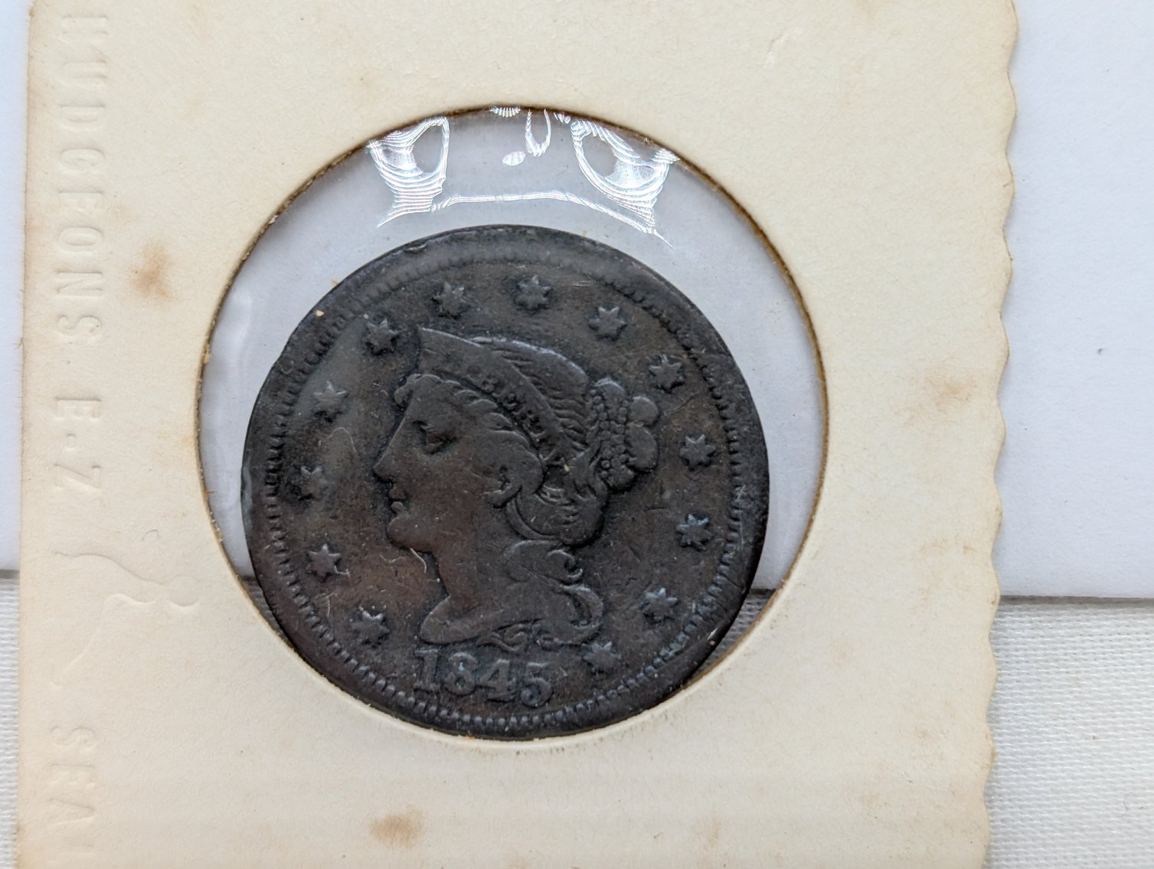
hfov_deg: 38.9
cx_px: 577
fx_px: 1636
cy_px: 434
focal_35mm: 49
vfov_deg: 29.8
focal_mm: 6.9
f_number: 1.68
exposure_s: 1/254
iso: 19
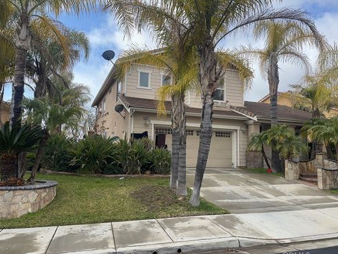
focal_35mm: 27
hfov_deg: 65.3
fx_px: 264
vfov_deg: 51.4
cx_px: 171
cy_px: 128
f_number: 1.6
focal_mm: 4.2
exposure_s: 1/2020
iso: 32
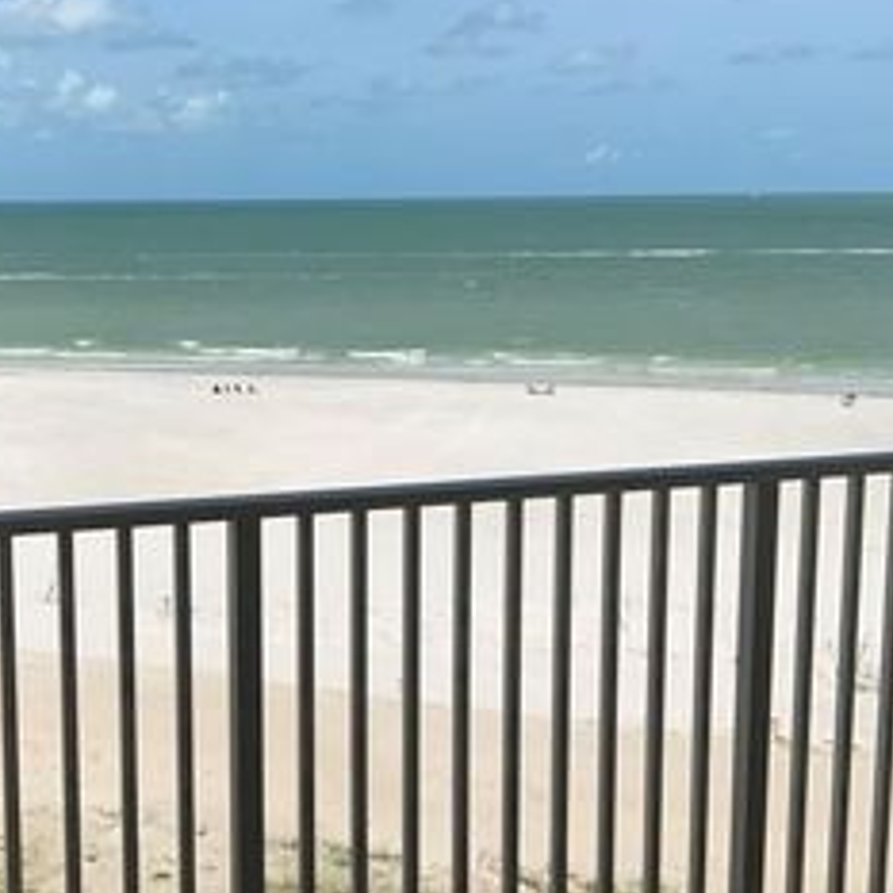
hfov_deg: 30.6
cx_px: 226
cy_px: 446
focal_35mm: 55
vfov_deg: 31.1
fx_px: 1605
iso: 20
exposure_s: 1/4065
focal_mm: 3
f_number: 1.8
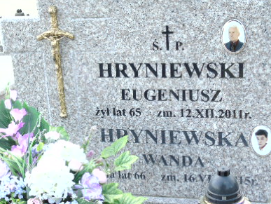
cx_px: 134
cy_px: 127
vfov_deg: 19.4
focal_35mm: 76
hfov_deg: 25.6
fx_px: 596
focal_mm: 8.2
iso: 80
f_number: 4.1
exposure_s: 1/100
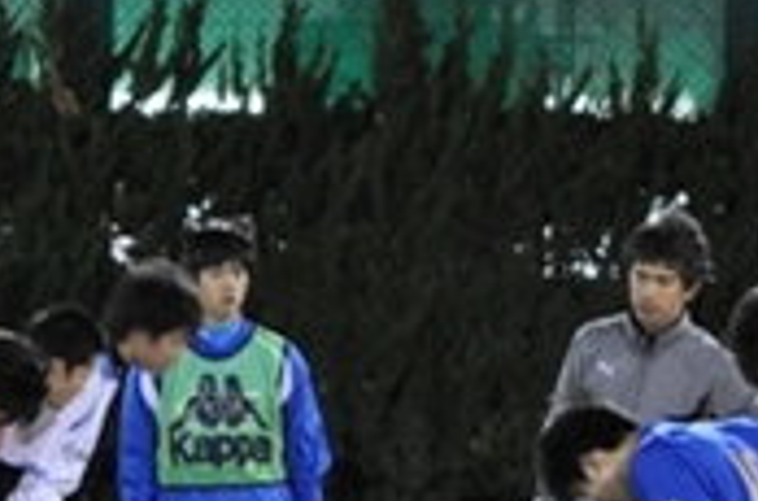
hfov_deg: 3.1
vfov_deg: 2.0
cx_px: 318
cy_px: 521
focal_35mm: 669
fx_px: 14043
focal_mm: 125
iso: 1600
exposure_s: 1/25
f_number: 4.8
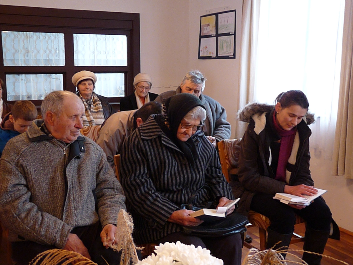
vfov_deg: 34.3
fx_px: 428
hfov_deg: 44.8
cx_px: 176
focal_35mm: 42
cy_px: 132
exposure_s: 1/50
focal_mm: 7.4
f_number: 3
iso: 800
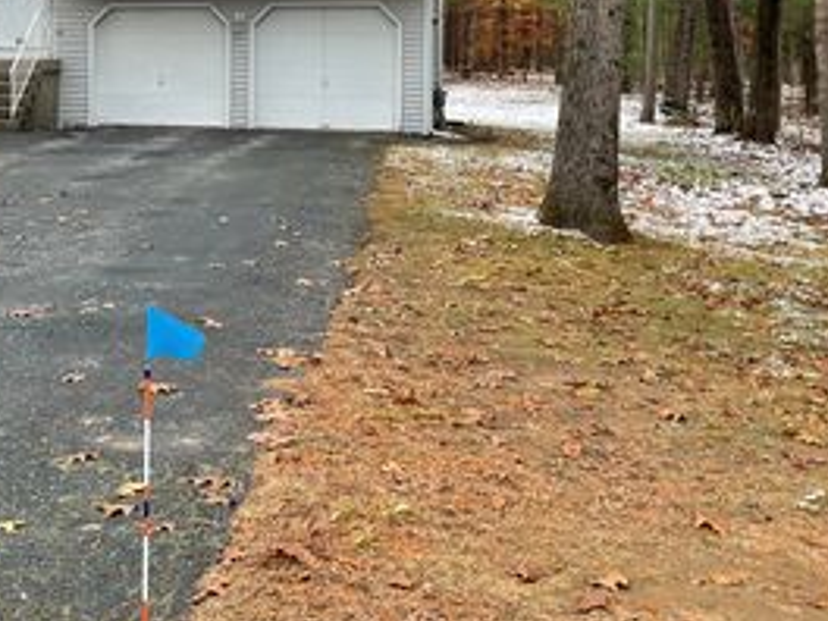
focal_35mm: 55
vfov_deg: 25.6
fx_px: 1316
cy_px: 42
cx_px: 135
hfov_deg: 33.6
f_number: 1.8
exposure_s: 1/120
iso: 40
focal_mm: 3
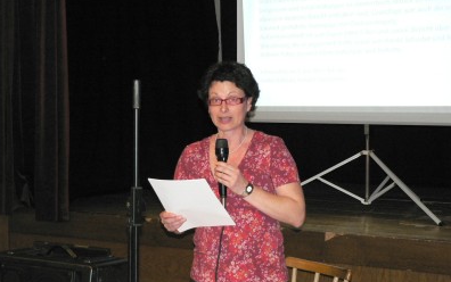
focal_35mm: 76
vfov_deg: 17.2
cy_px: 146
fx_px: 935
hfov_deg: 27.1
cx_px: 224
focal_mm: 11.8
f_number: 3.2
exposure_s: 1/60
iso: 400
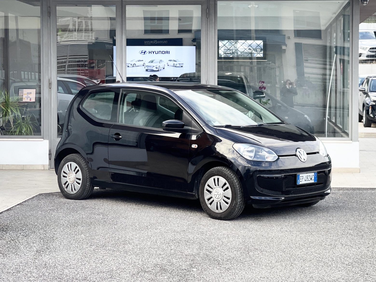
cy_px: 141
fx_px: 695
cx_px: 188
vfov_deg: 22.9
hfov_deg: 30.3
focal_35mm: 64
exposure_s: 1/121
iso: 64
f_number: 2.2
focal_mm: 7.5
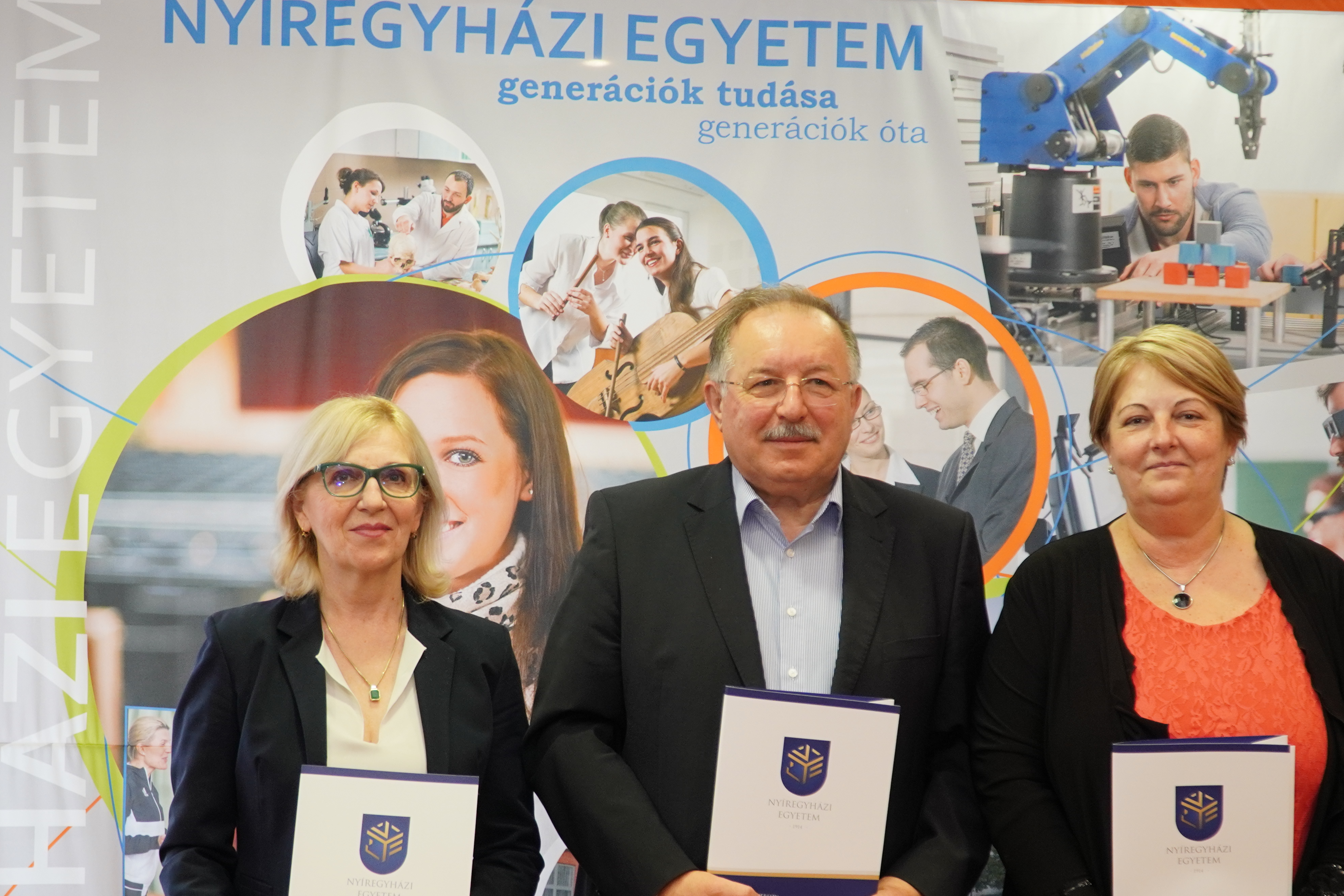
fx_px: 2119
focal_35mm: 57
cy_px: 598
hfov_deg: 35.2
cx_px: 727
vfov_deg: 23.8
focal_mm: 25
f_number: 4
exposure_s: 1/60
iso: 500
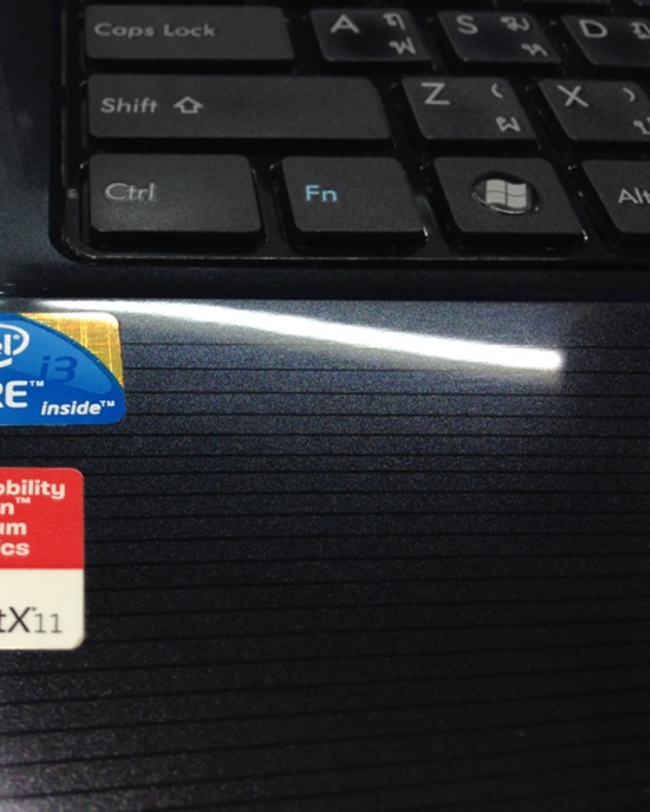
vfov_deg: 42.0
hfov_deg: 33.0
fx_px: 1058
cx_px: 114
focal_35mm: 44
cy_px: 403
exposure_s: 1/20
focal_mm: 4.12
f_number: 2.4
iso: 64
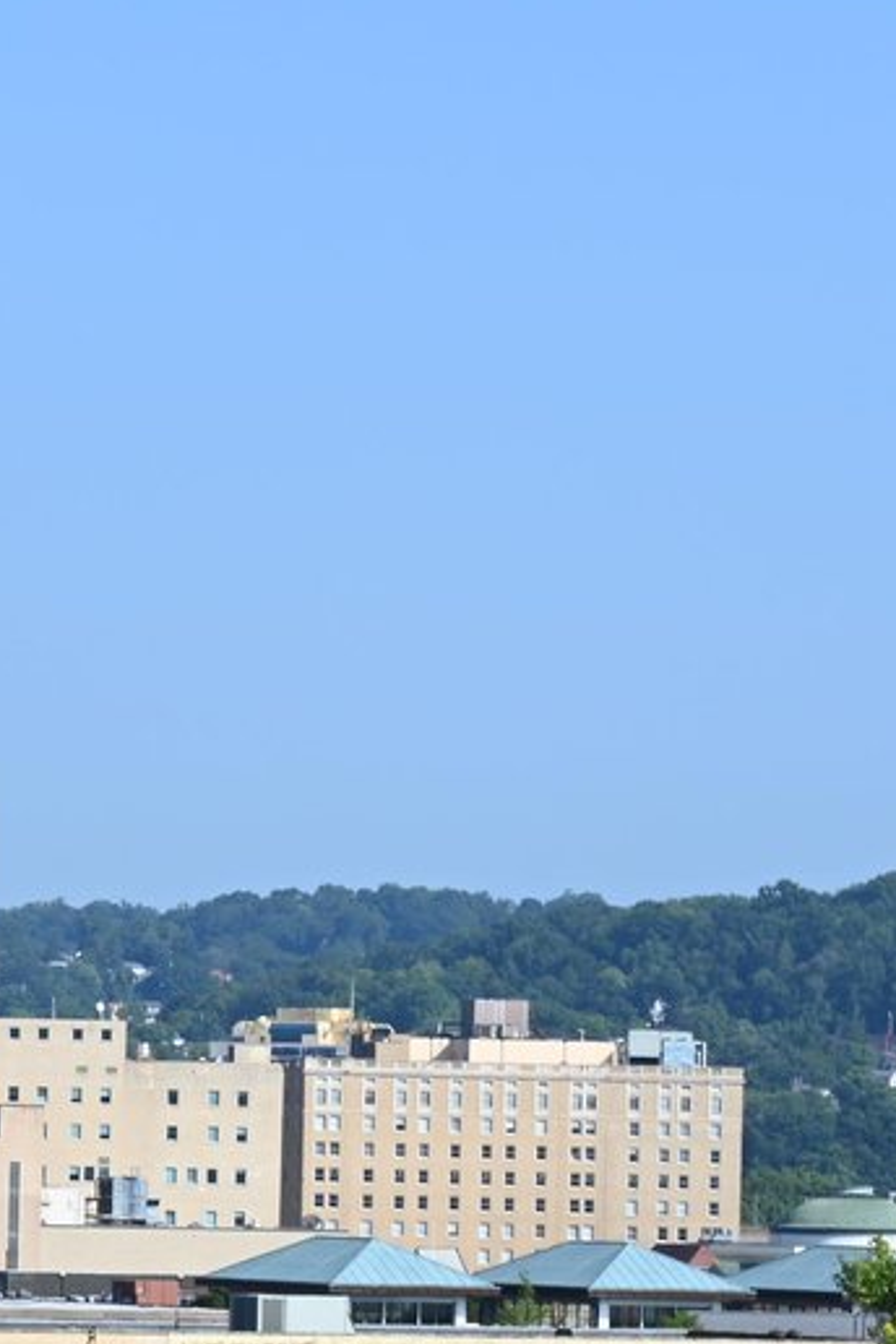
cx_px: -772
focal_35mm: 231
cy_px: 1239
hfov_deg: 5.8
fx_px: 8623
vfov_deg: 8.9
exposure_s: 1/20
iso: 64
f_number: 22
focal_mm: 70
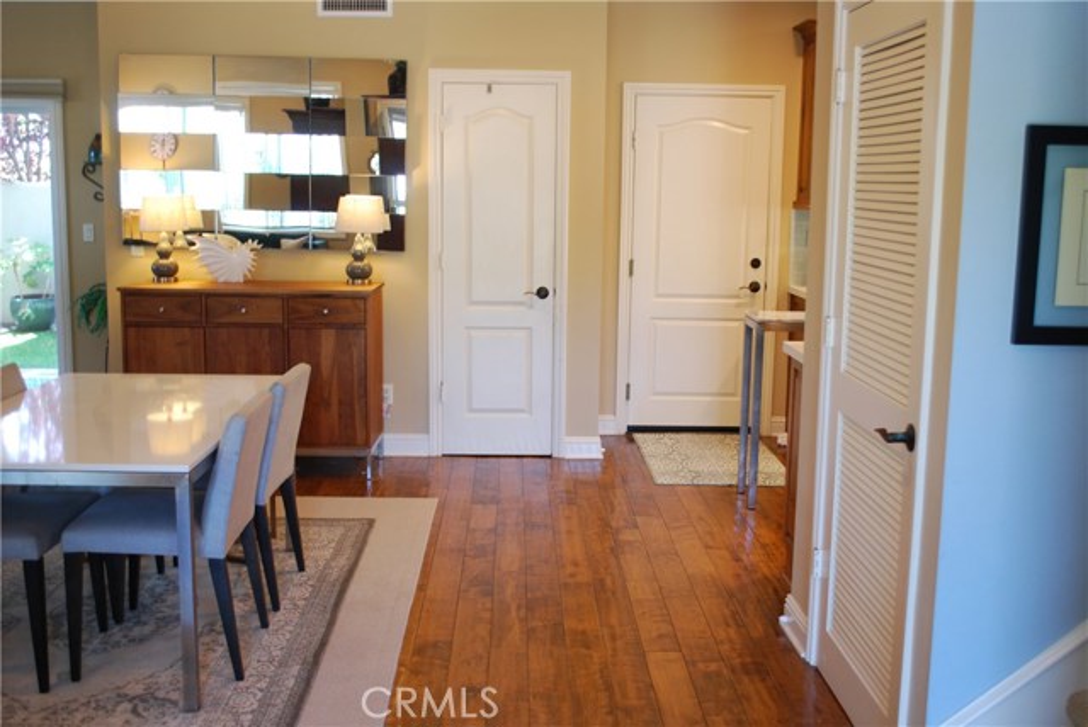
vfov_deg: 34.3
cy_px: 364
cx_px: 544
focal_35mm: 39
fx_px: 1180
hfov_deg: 49.5
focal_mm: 26
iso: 400
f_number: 4.2
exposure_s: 1/15
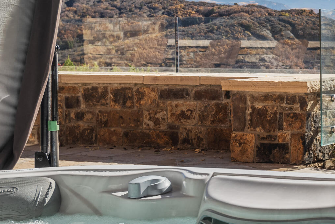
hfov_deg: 19.5
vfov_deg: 14.6
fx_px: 875
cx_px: 464
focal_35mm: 94
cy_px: 83
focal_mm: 32
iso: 160
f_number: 7.1
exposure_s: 1/125
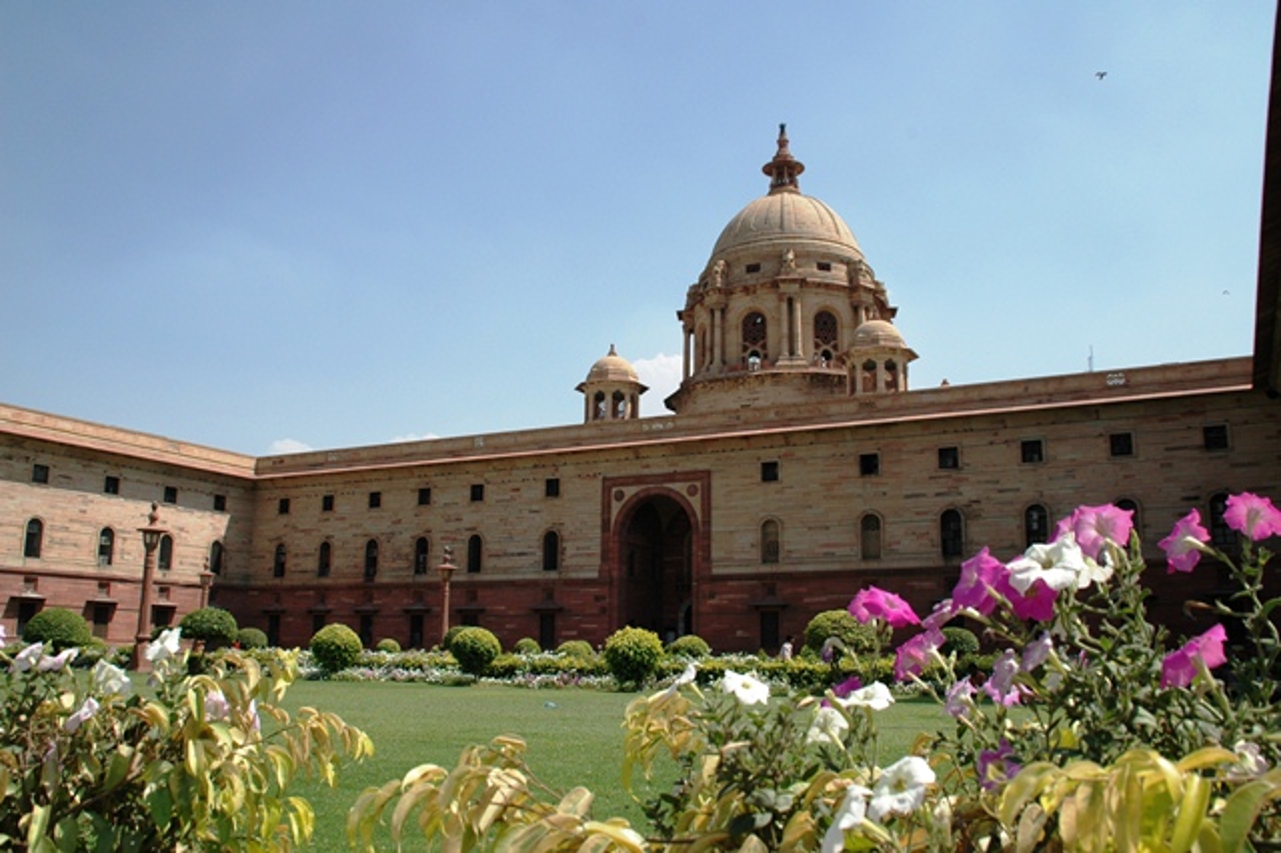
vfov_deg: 39.9
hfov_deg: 57.2
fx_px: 1174
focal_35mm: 33
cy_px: 426
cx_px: 640
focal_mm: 22
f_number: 10
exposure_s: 1/400
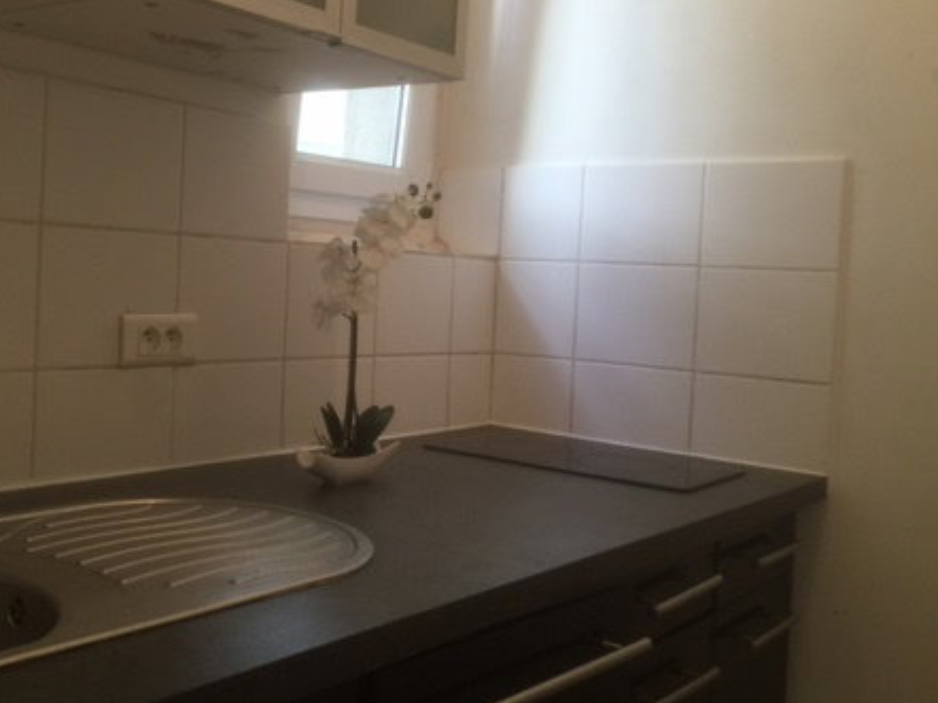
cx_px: 359
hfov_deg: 44.5
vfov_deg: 34.3
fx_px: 1137
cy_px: 304
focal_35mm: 42
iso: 40
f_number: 2.2
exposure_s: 1/33
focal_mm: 4.15
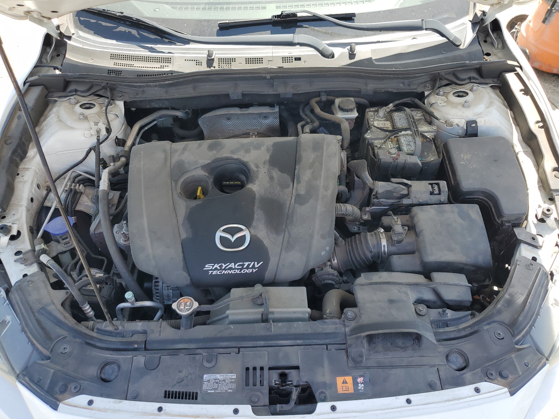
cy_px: 210
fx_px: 420
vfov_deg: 53.1
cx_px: 280
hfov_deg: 67.3
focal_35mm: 26
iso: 50
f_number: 1.5
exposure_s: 1/588
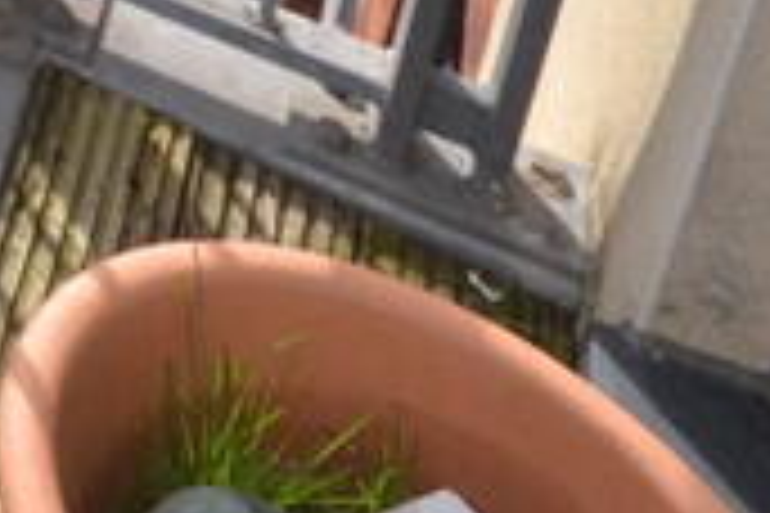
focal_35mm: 90
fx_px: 1925
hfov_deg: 15.0
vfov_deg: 10.7
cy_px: -1001
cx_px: -1018
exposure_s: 1/200
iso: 100
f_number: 8
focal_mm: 10
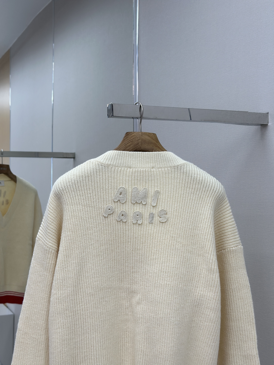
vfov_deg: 39.7
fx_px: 507
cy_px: 182
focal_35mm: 48
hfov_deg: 30.3
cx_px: 137
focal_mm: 6.86
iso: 80
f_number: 1.78
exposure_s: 1/590
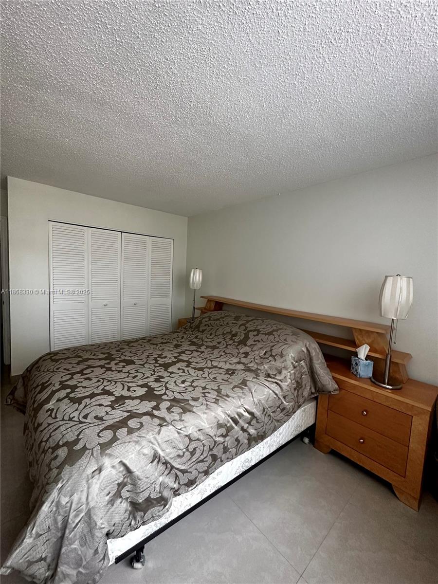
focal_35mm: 14
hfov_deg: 85.7
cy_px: 292
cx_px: 219
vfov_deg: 102.1
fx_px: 236
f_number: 2.2
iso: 320
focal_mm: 2.22
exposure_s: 1/85
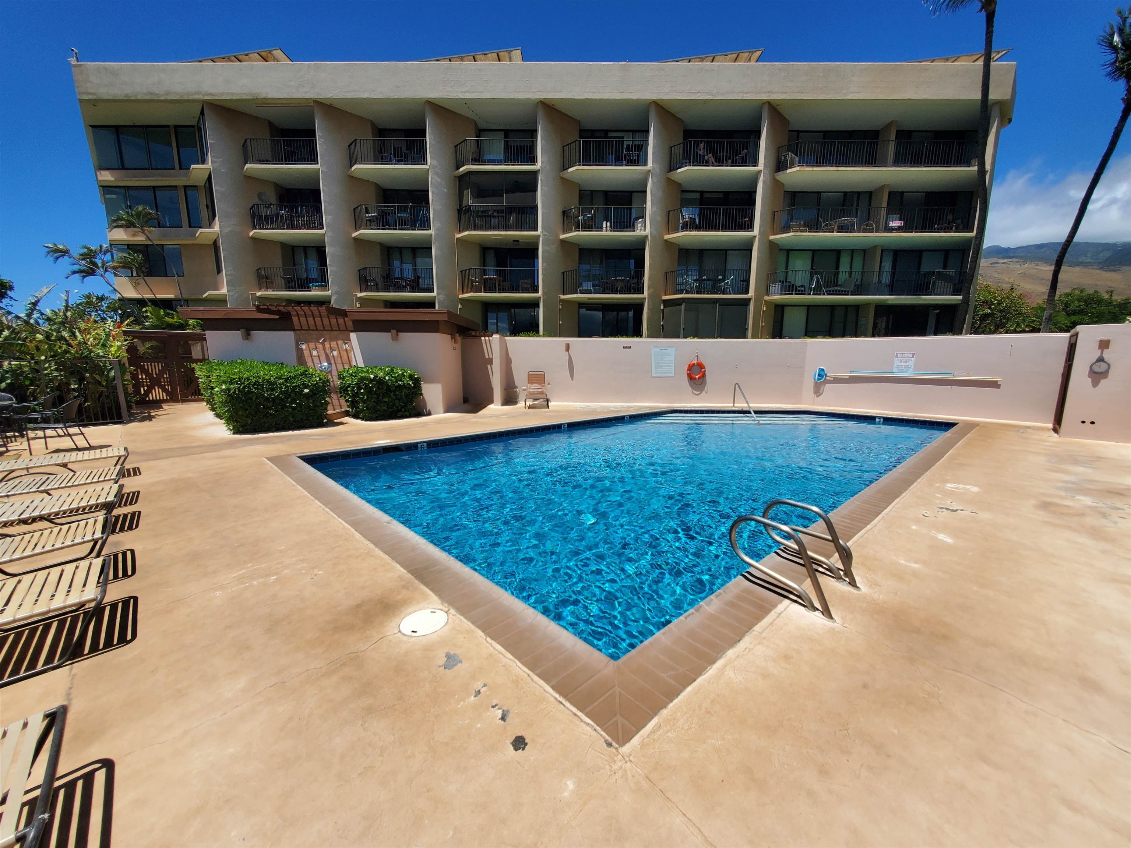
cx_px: 566
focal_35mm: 13
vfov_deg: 89.9
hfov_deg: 106.2
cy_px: 424
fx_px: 425
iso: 50
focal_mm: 1.8
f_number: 2.2
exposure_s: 1/1780
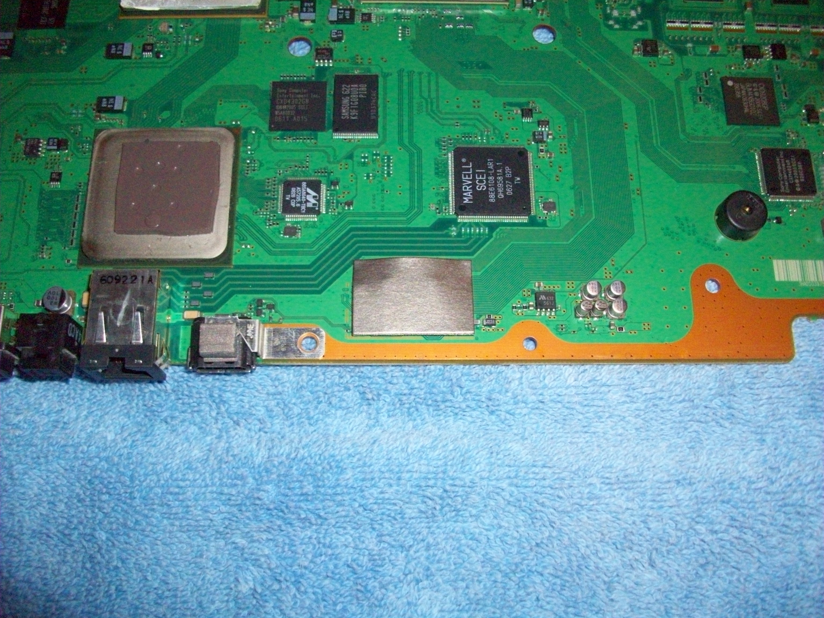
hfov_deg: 54.0
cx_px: 412
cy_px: 309
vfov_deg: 41.8
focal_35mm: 34
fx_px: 809
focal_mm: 5.7
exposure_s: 1/60
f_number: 2.8
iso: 400
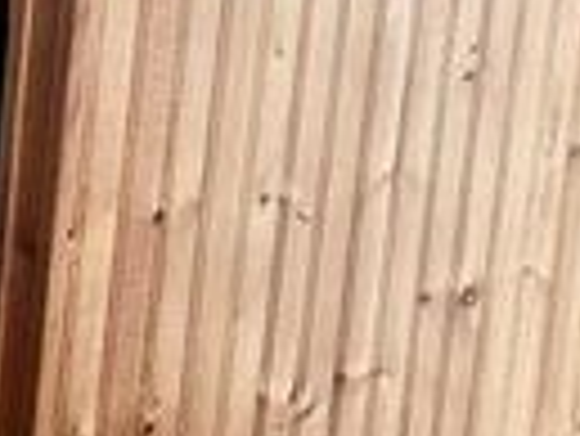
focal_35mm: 131
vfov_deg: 11.0
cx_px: -672
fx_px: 2197
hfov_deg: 12.7
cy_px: -166
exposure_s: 1/60
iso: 160
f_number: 1.78
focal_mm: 6.86
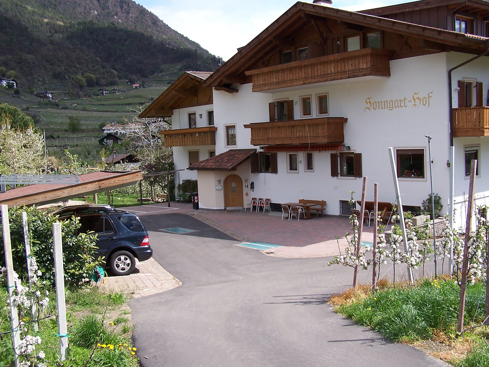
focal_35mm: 38
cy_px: 184
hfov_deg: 49.0
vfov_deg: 37.7
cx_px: 244
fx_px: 537
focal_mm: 6.3
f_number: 4
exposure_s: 1/350
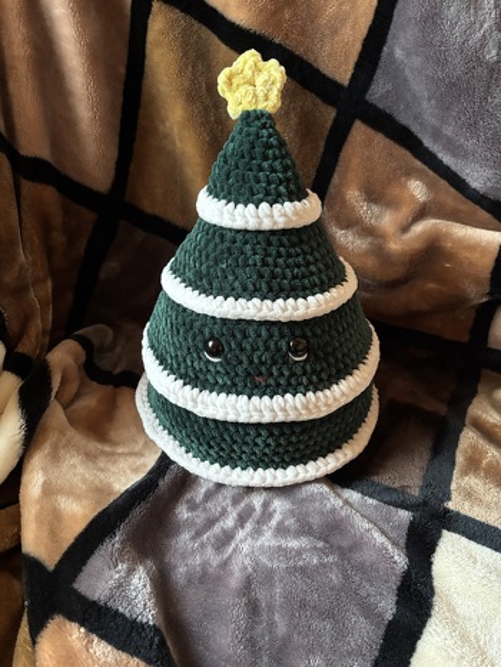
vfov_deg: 67.3
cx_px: 250
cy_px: 334
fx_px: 501
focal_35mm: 26
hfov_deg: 53.1
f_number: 1.6
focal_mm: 5.96
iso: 640
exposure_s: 1/40
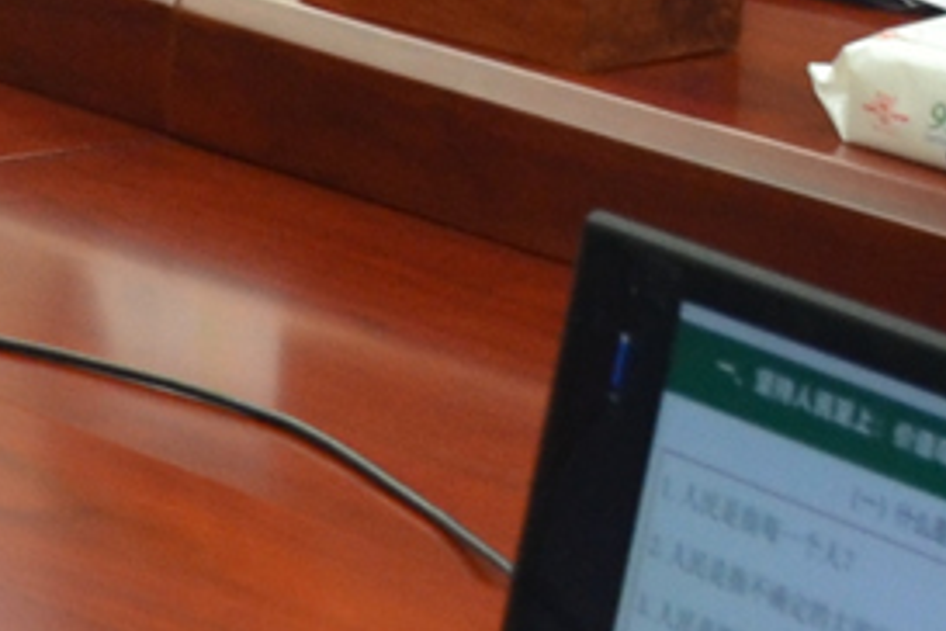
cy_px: -685
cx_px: -1691
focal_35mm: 220
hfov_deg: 8.2
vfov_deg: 6.1
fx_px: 5781
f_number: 4.5
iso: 400
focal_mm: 20
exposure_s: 1/80
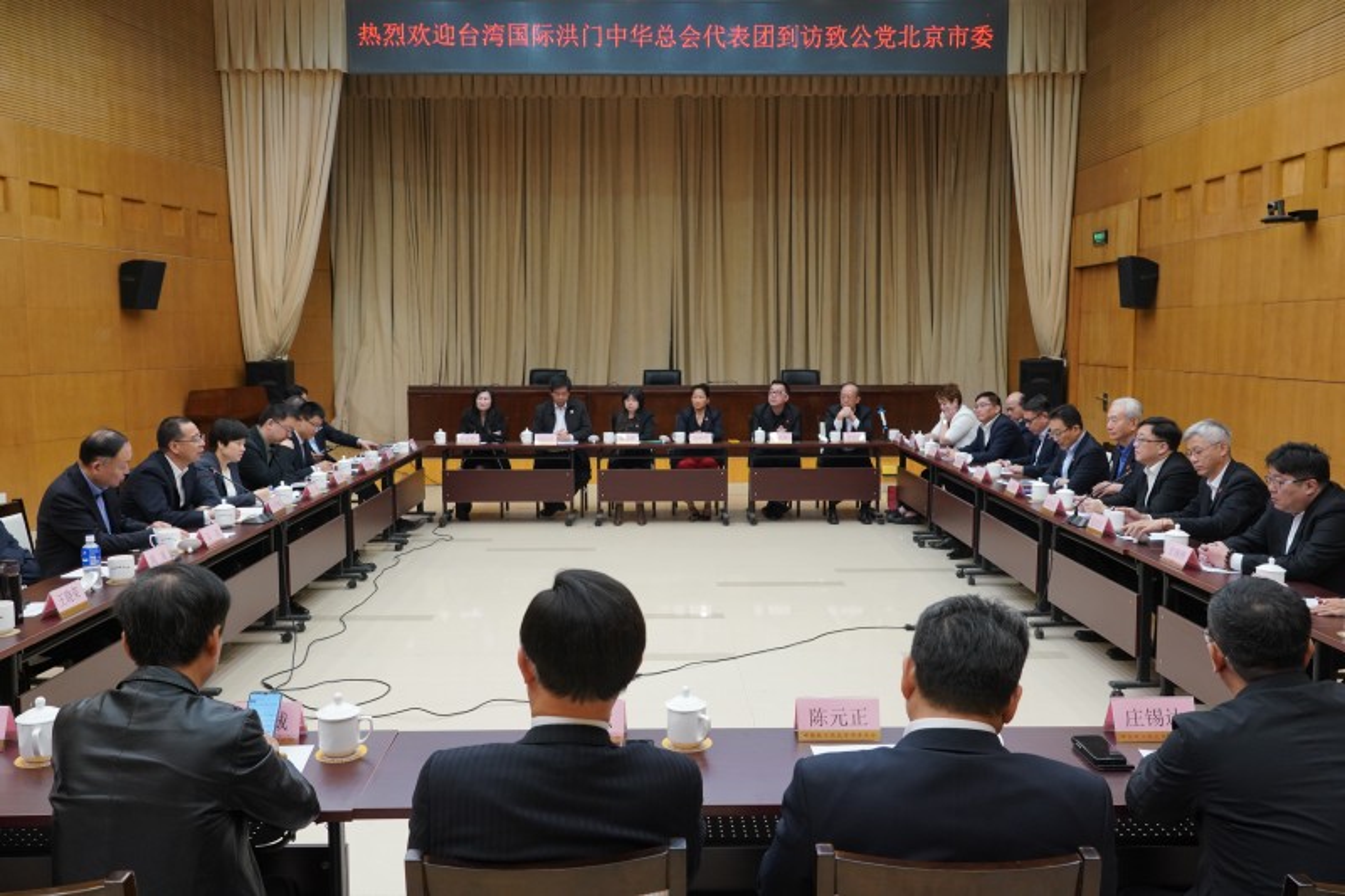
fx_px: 1121
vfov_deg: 43.6
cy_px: 448
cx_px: 672
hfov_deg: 61.9
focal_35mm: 30
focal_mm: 30
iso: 2000
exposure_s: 1/80
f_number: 7.1
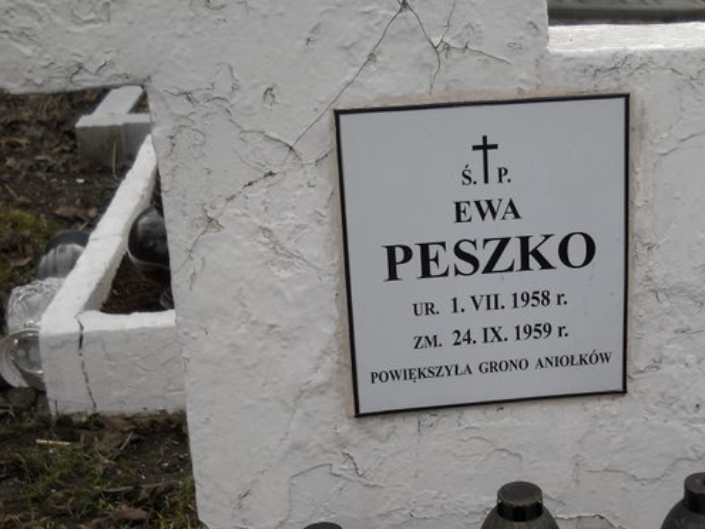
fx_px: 1079
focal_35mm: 53
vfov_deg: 27.5
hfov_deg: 35.9
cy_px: 315
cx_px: 454
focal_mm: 6.72
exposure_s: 1/160
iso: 80
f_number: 3.1
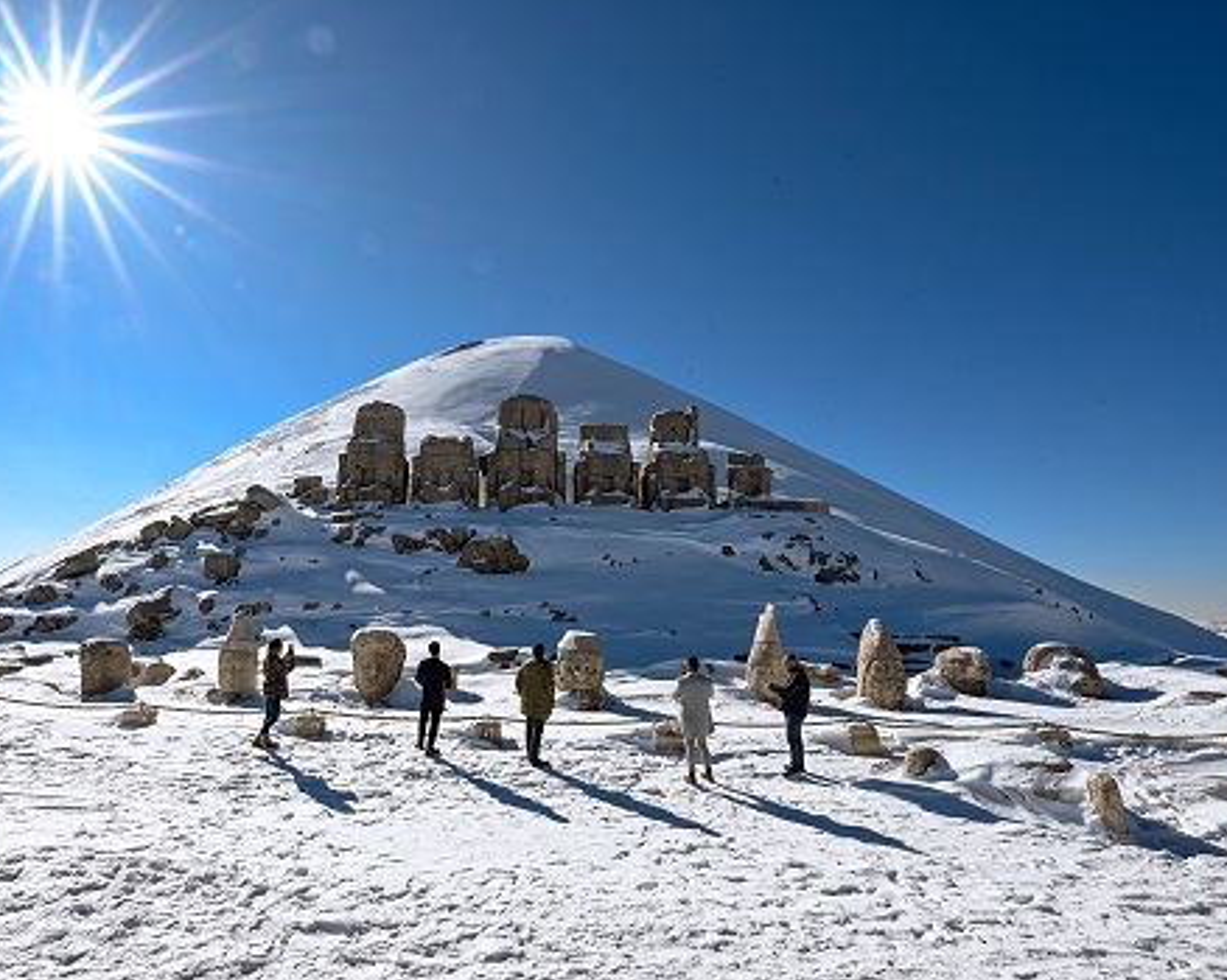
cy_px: 490
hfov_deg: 85.3
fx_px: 653
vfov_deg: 73.8
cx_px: 490
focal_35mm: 18
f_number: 22
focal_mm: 14
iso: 200
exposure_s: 1/160
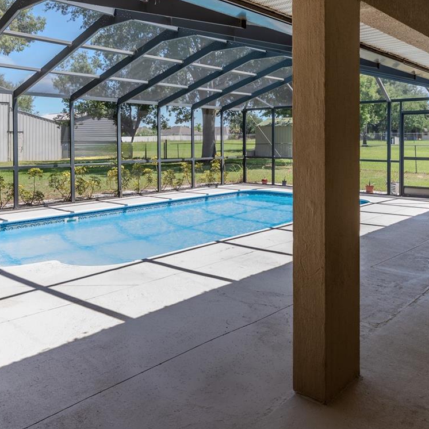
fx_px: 435
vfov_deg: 51.6
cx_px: 224
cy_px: 145
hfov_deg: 52.5
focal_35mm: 31
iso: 100
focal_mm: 17
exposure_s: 1/40
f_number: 8
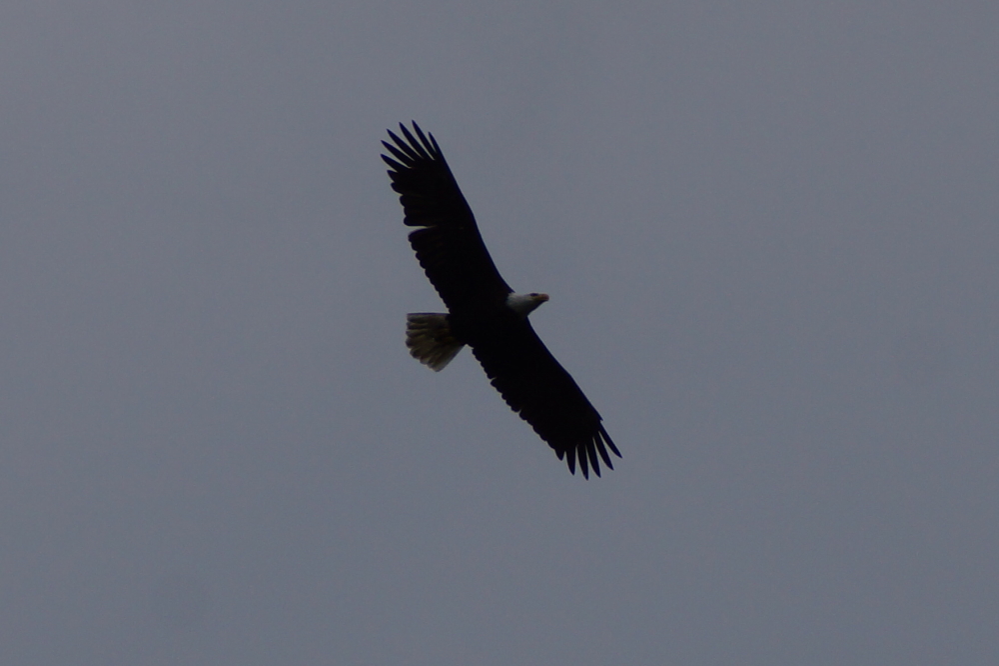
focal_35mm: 375
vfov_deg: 3.7
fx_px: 10402
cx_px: 500
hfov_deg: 5.5
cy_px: 333
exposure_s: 1/500
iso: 100
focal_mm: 250
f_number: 8
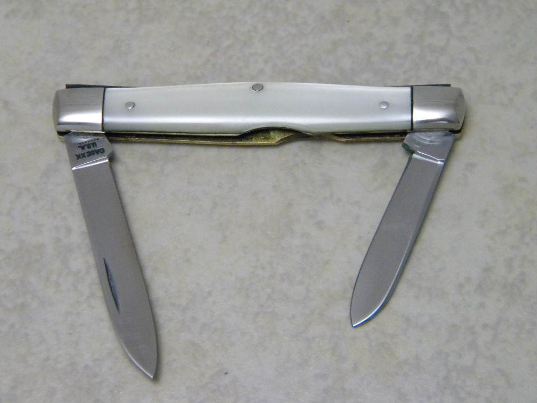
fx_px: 1629
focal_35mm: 105
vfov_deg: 14.1
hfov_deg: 18.7
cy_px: 202
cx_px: 268
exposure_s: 1/58.1
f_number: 4.7
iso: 800
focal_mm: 19
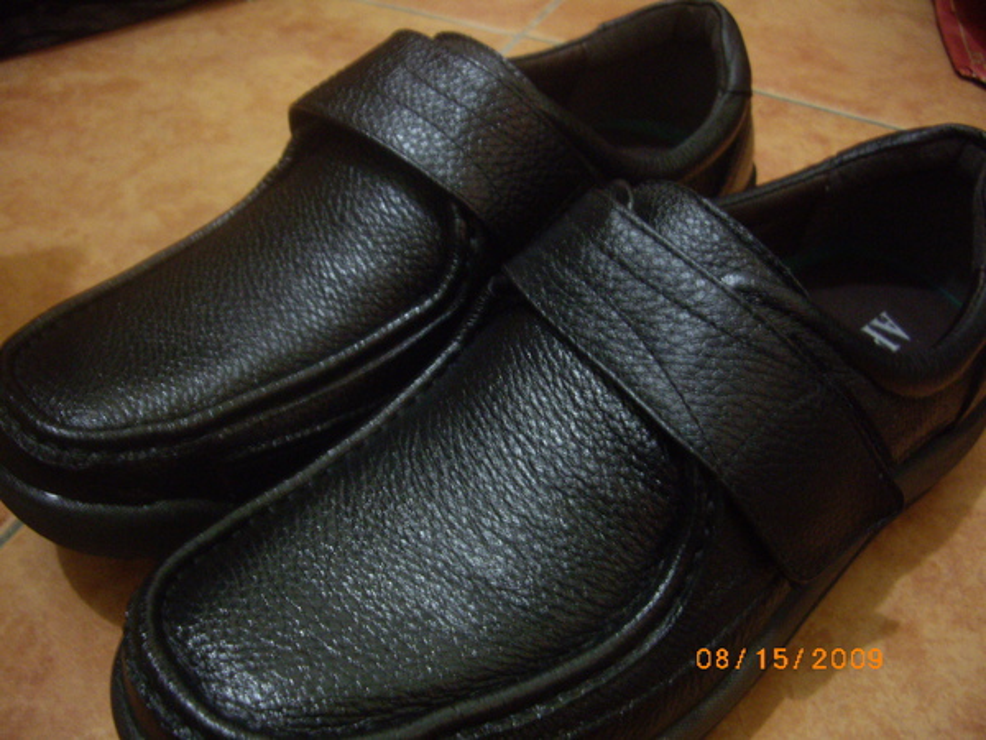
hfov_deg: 49.0
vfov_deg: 37.7
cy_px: 370
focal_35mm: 38
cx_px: 493
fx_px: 1082
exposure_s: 1/4
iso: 400
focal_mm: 7.9
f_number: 2.8
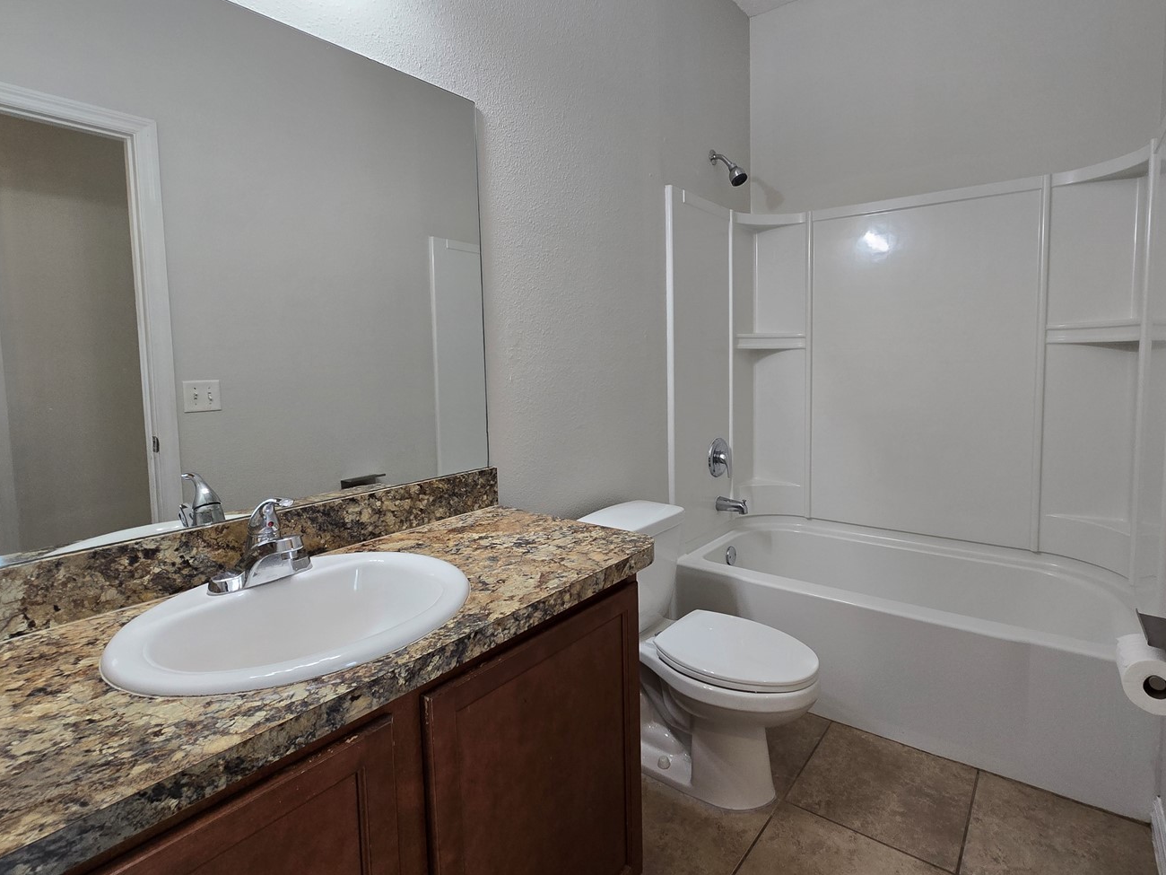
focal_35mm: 16
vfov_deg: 78.0
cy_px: 409
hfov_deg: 94.0
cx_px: 657
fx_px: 539
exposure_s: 1/60
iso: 80
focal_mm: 2.2
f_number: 2.2
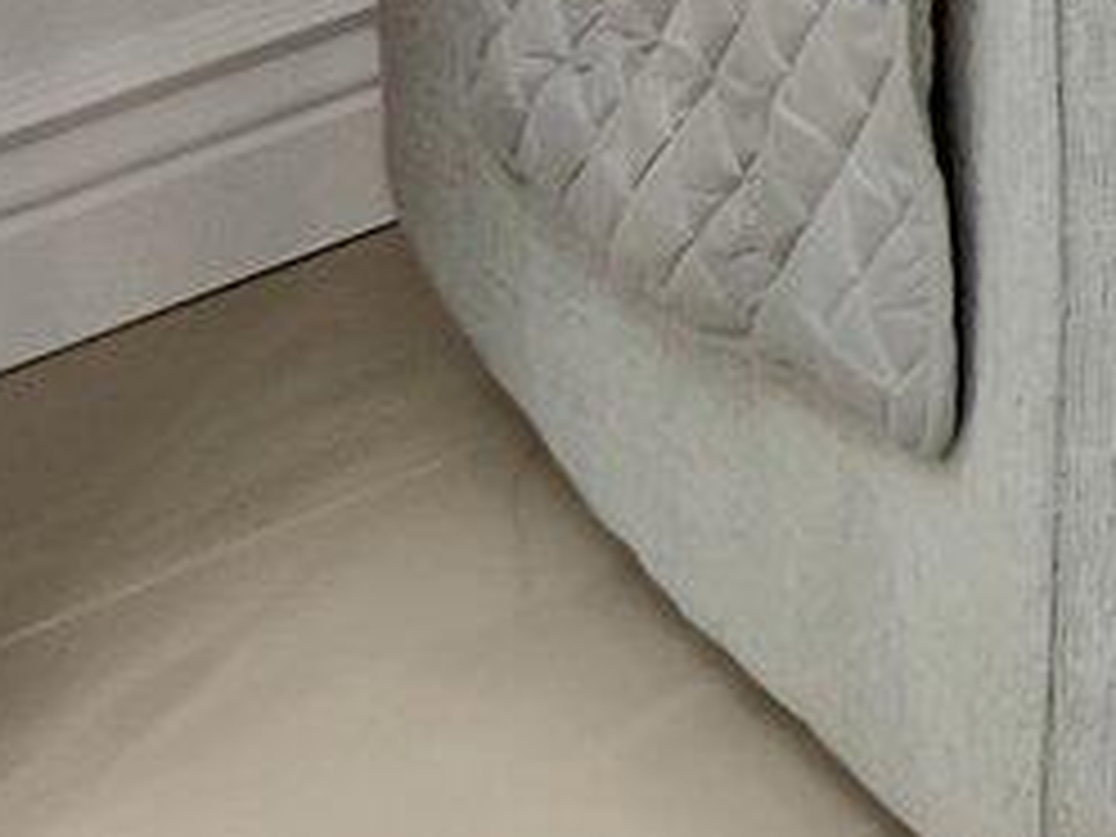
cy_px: -2221
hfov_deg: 8.0
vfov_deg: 8.5
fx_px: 3836
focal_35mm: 119
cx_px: 4581
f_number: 8
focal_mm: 10
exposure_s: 1/13
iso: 640
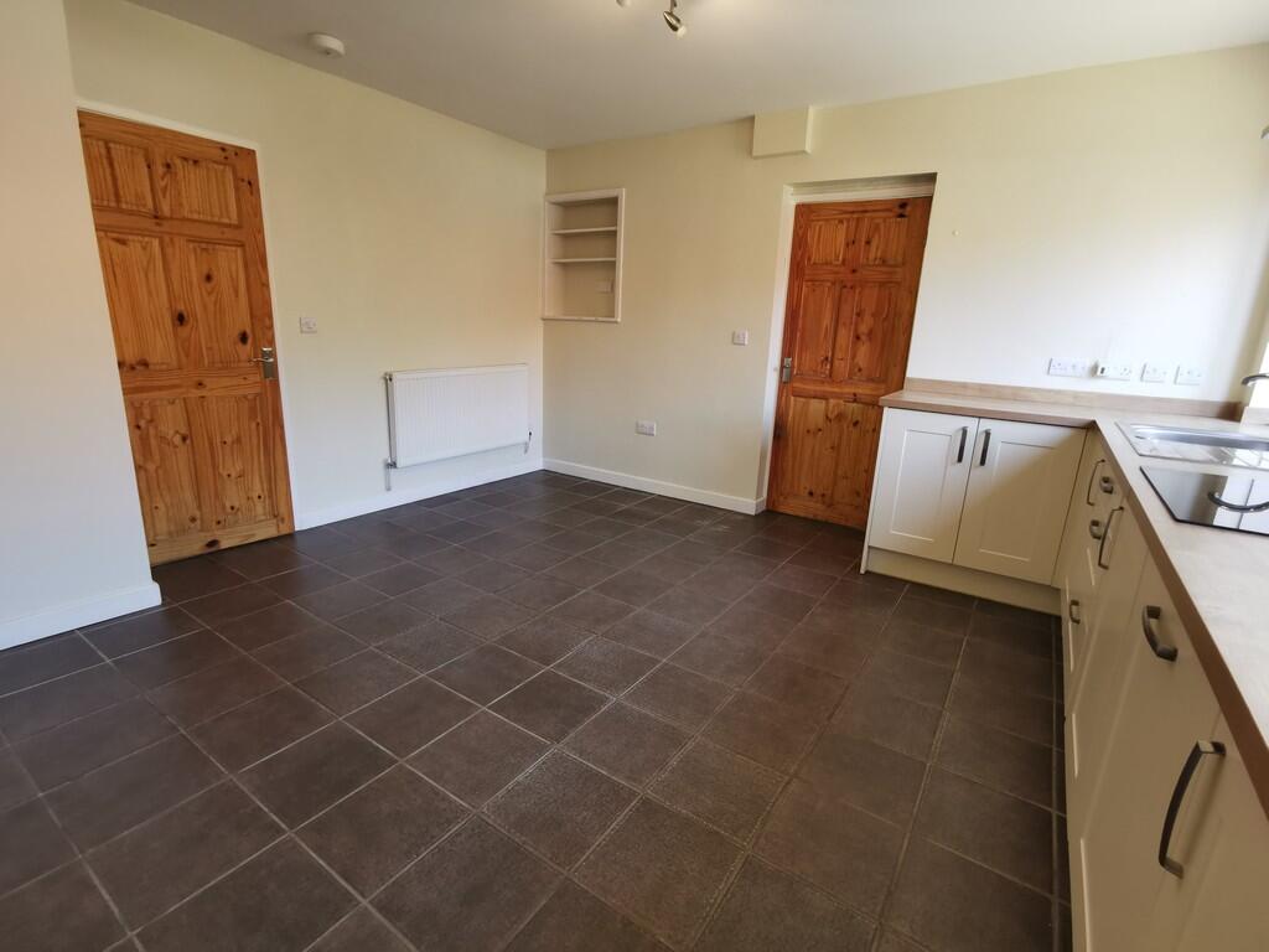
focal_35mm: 17
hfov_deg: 91.0
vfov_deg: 74.7
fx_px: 623
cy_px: 476
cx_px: 634
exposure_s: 1/50
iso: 160
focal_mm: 2.26
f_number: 2.2
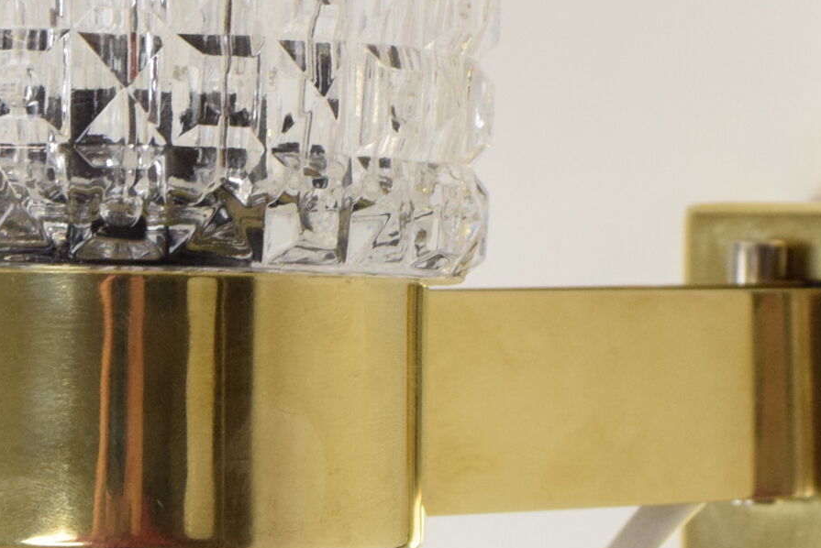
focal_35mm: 226
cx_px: 591
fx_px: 5150
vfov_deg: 6.1
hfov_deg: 9.1
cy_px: 203
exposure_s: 1/250
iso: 1600
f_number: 8
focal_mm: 45
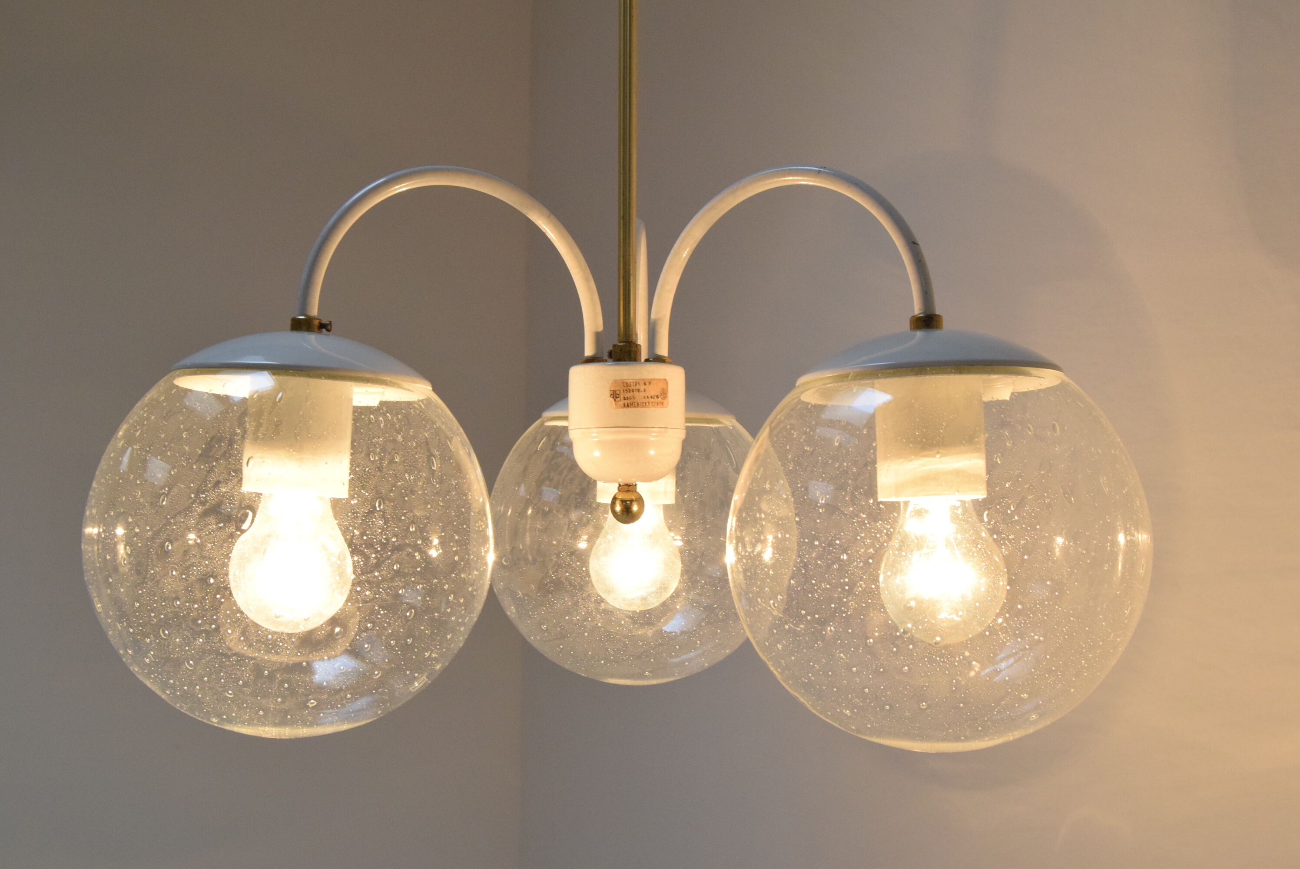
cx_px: 650
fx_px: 1626
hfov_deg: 43.6
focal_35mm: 45
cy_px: 434
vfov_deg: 29.9
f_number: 11
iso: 1600
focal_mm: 30
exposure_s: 1/100
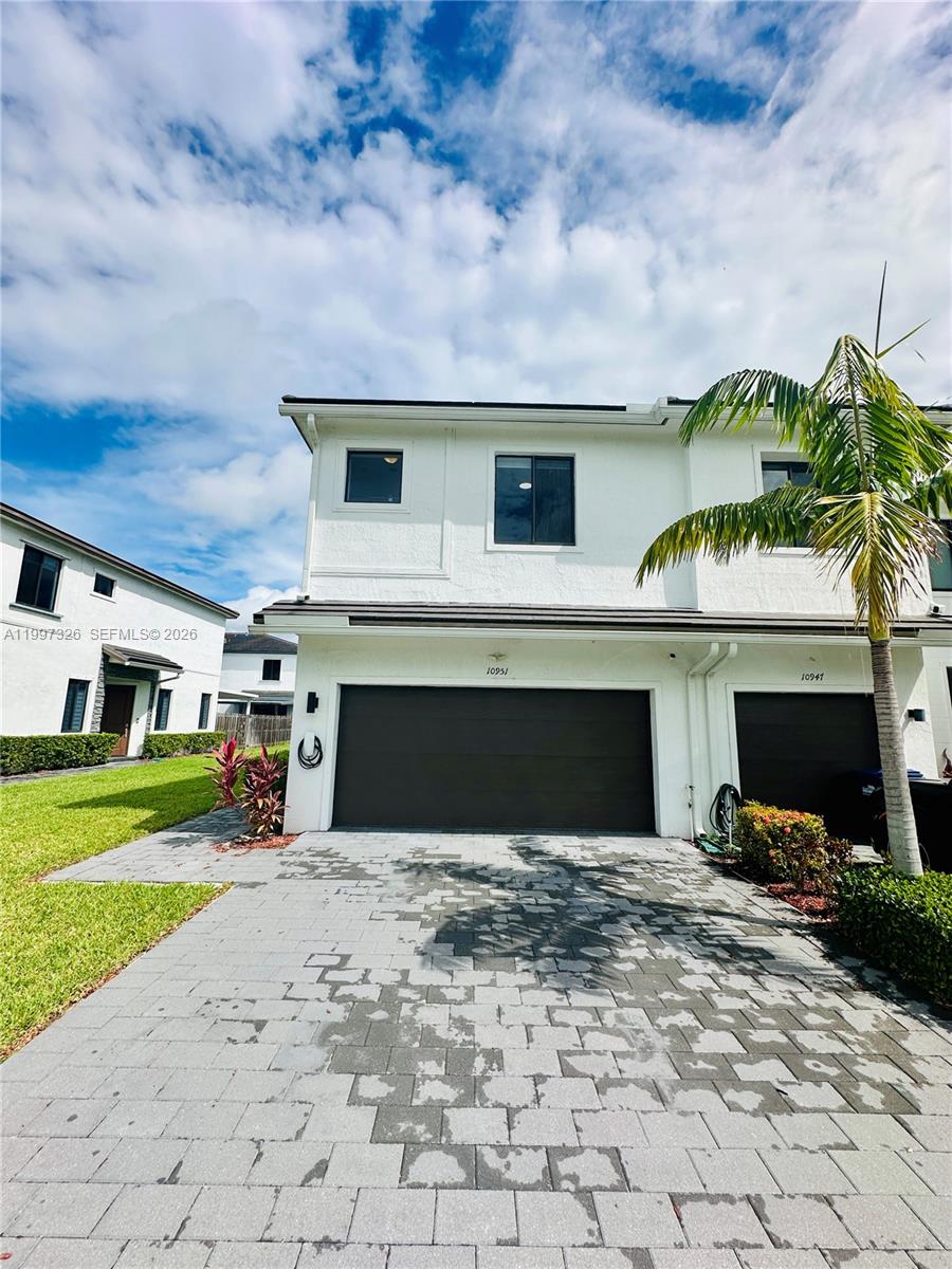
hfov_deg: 85.7
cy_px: 634
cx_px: 476
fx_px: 513
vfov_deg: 102.1
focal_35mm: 14
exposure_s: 1/3509
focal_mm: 2.22
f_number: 2.2
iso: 50
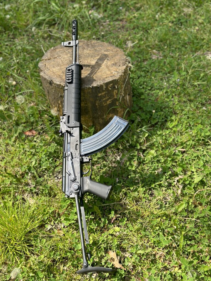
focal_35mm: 48
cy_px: 140
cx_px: 106
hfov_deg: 30.3
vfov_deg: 39.7
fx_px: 390
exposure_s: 1/1171
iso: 80
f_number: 1.78
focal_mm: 6.86
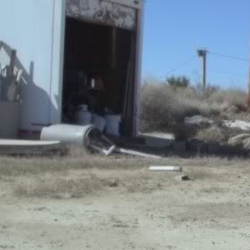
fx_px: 1038
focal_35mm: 127
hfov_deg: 12.0
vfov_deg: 13.6
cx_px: 526
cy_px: 239
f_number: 8
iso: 64
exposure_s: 1/160
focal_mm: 5.9
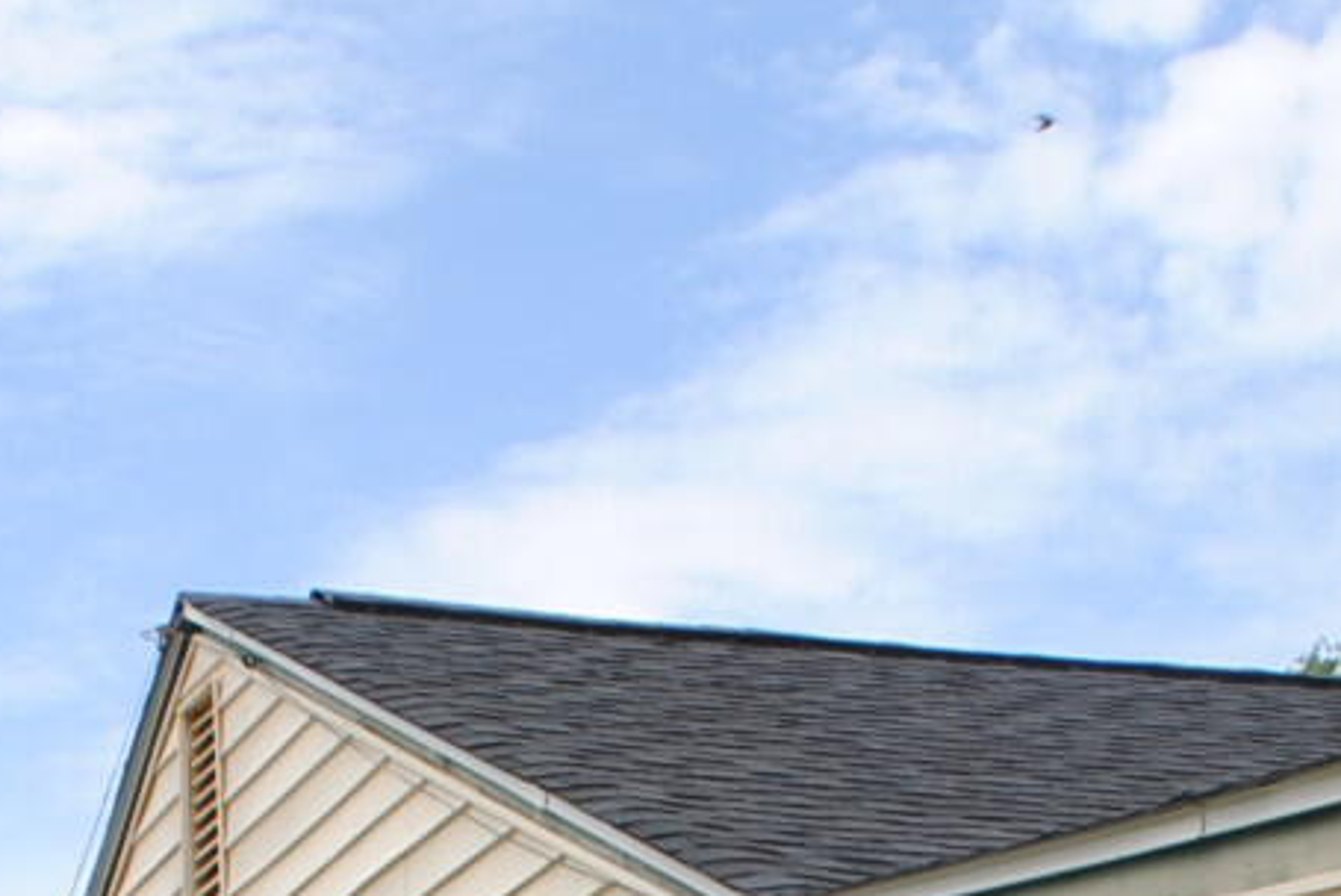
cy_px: 1500
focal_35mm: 115
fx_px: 4286
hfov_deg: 17.8
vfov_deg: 11.3
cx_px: 592
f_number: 9
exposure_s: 1/200
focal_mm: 18
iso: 100
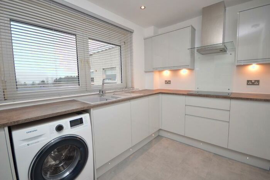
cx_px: 135
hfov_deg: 100.4
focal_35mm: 15
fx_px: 112
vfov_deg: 77.3
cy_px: 90
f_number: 4
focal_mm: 10
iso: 400
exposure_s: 1/60
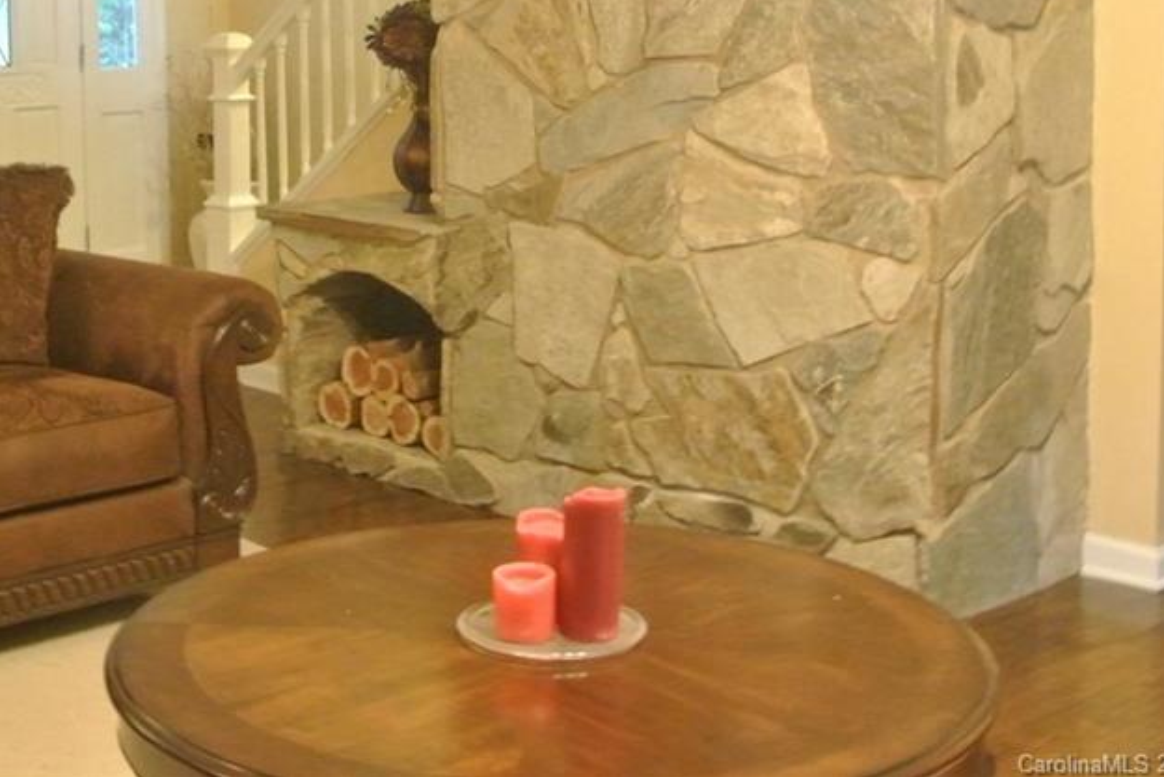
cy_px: 143
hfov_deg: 33.1
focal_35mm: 59
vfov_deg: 22.7
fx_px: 1908
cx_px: 266
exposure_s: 1/8
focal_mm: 13.6
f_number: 9
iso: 3200
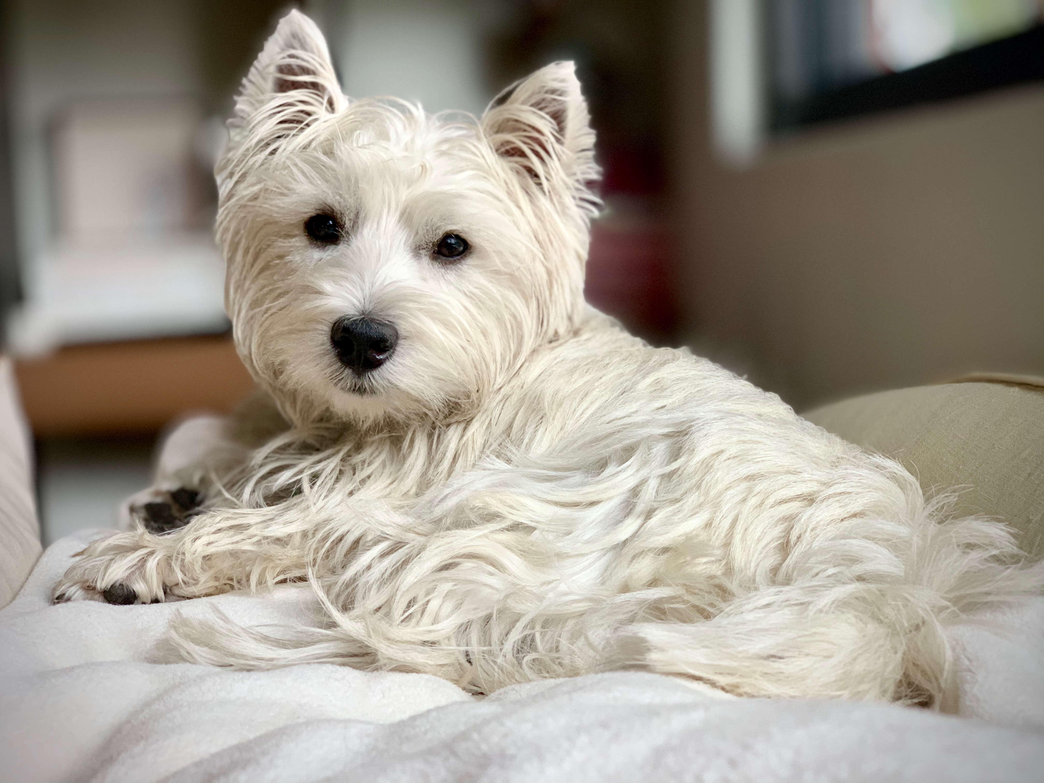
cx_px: 522
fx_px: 1568
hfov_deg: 36.8
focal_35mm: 52
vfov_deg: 28.0
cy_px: 392
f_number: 2.4
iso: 160
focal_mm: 6
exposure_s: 1/60
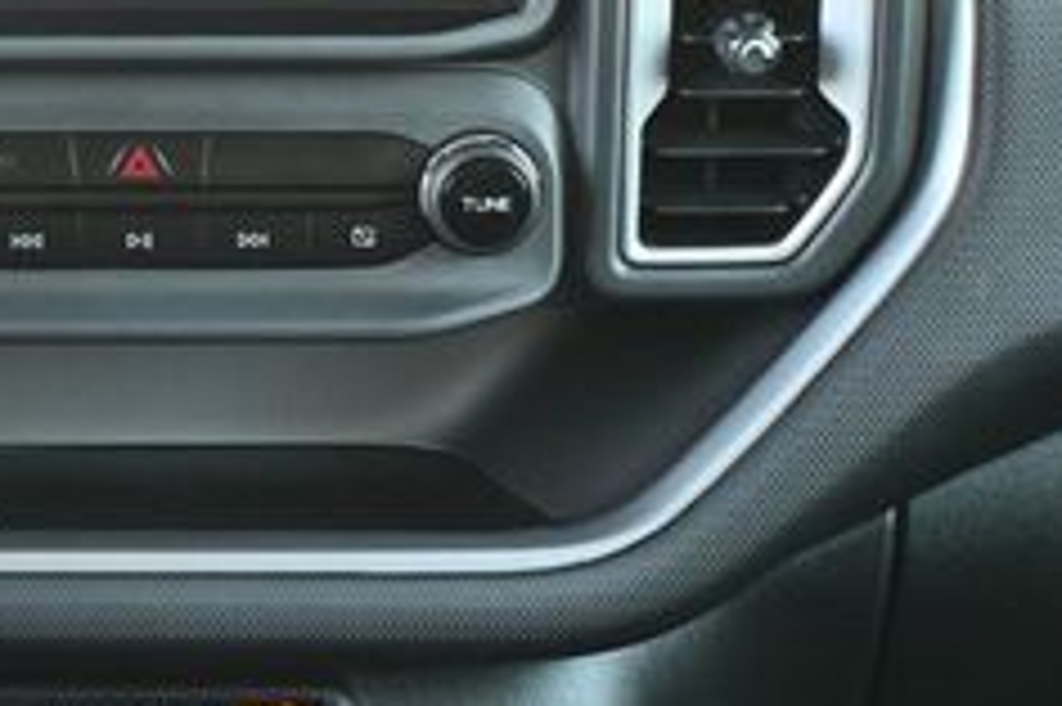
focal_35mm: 122
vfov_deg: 11.2
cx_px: 189
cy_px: 378
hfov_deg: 16.7
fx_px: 3596
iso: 3200
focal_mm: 30
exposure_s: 1/125
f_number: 4.8
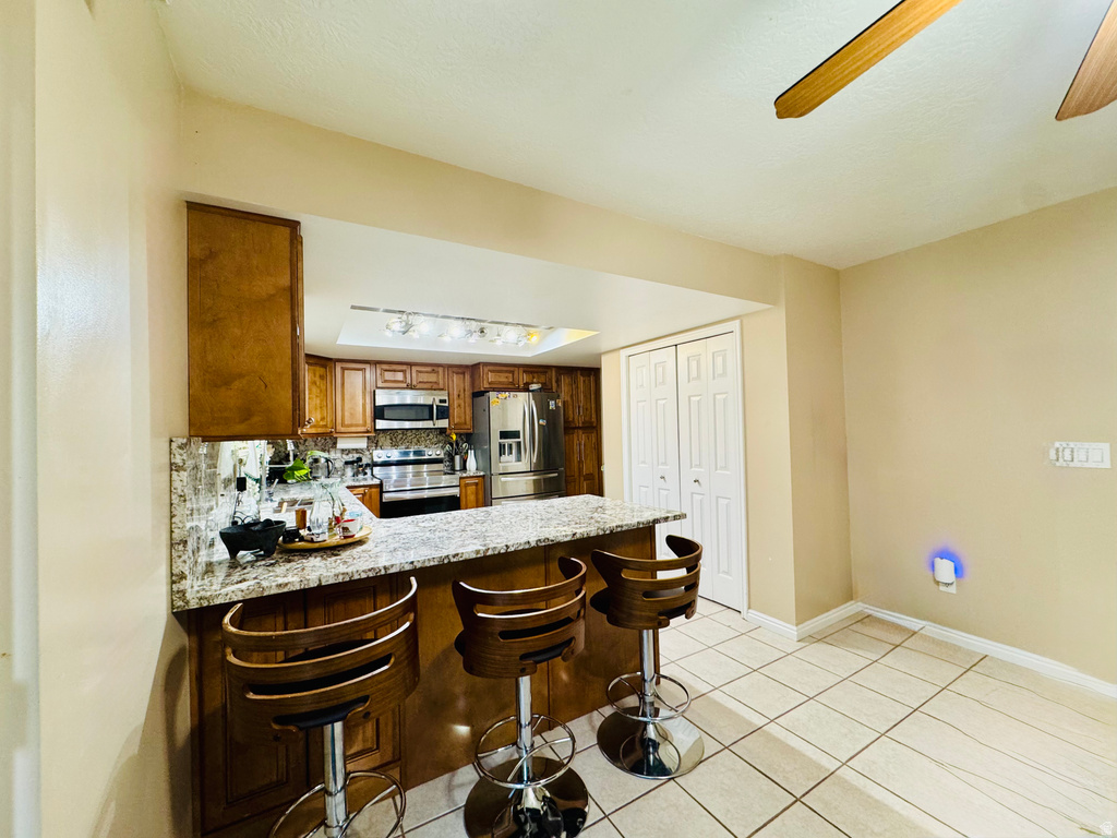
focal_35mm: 14
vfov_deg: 85.7
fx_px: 452
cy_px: 419
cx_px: 558
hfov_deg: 102.1
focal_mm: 2.22
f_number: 2.2
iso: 200
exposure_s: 1/60
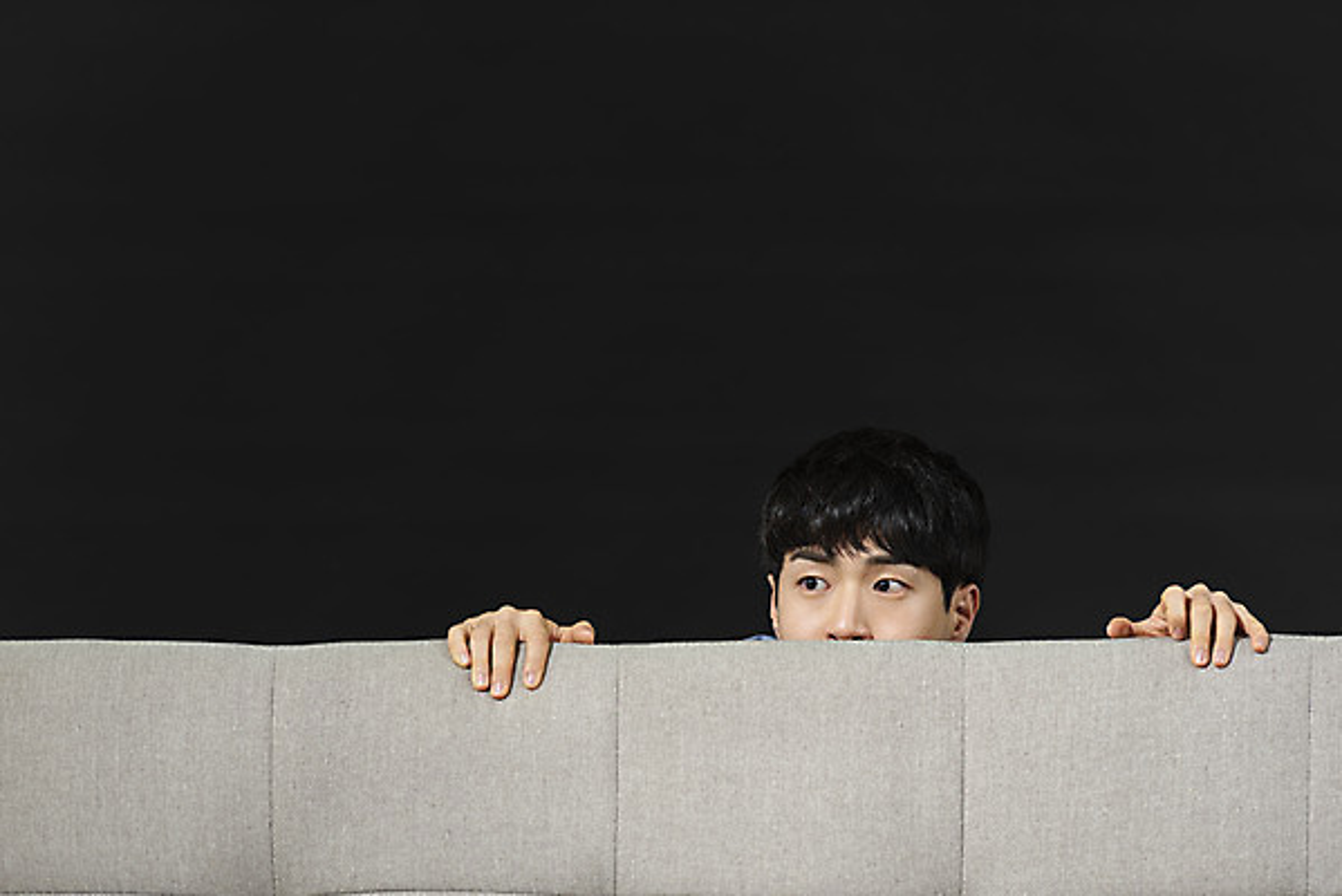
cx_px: 671
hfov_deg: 10.3
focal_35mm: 200
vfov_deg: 6.9
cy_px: 448
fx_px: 7459
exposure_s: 1/125
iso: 100
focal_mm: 200
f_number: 4
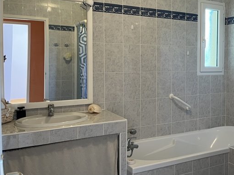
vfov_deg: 35.0
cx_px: 184
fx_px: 277
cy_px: 69
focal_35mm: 41
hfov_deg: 43.8
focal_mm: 5.1
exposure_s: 1/50
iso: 125
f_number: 1.6
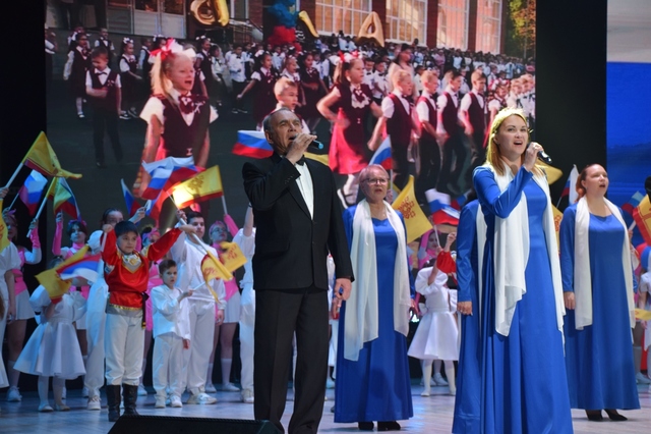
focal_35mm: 78
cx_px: 326
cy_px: 217
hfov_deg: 26.0
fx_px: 1410
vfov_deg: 17.5
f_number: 4.8
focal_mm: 52
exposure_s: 1/60
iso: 640
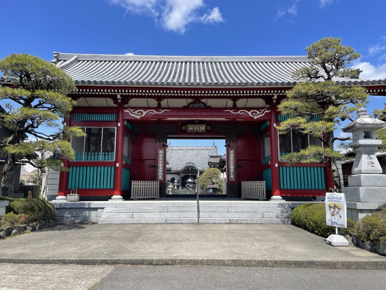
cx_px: 193
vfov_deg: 53.1
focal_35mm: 26
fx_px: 290
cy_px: 145
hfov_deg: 67.3
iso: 32
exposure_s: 1/3125
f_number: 1.6
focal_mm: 4.2
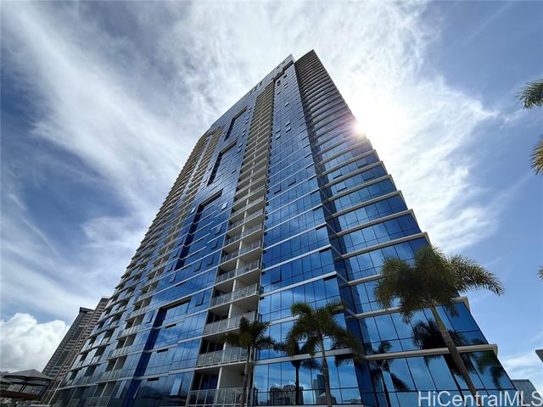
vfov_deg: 85.7
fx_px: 220
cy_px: 204
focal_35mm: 14
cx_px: 272
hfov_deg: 102.1
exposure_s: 1/3289
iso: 80
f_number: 2.2
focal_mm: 2.22
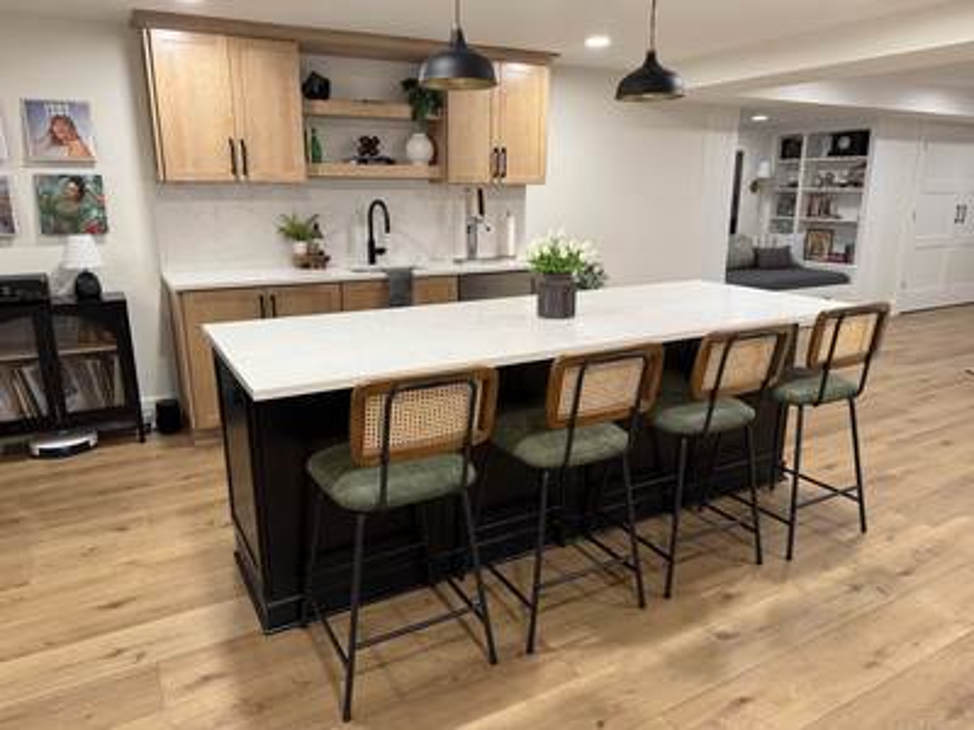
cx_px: 487
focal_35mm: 24
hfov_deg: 71.6
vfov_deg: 56.8
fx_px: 675
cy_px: 365
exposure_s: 1/60
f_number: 1.78
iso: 125
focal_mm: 6.76
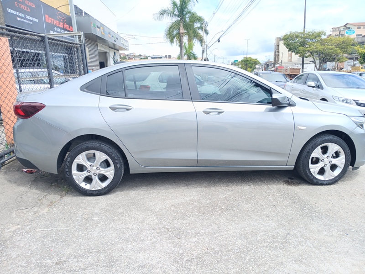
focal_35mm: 26
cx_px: 182
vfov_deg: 53.1
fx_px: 274
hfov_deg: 67.3
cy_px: 137
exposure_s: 1/182
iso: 20
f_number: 1.8
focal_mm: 3.98
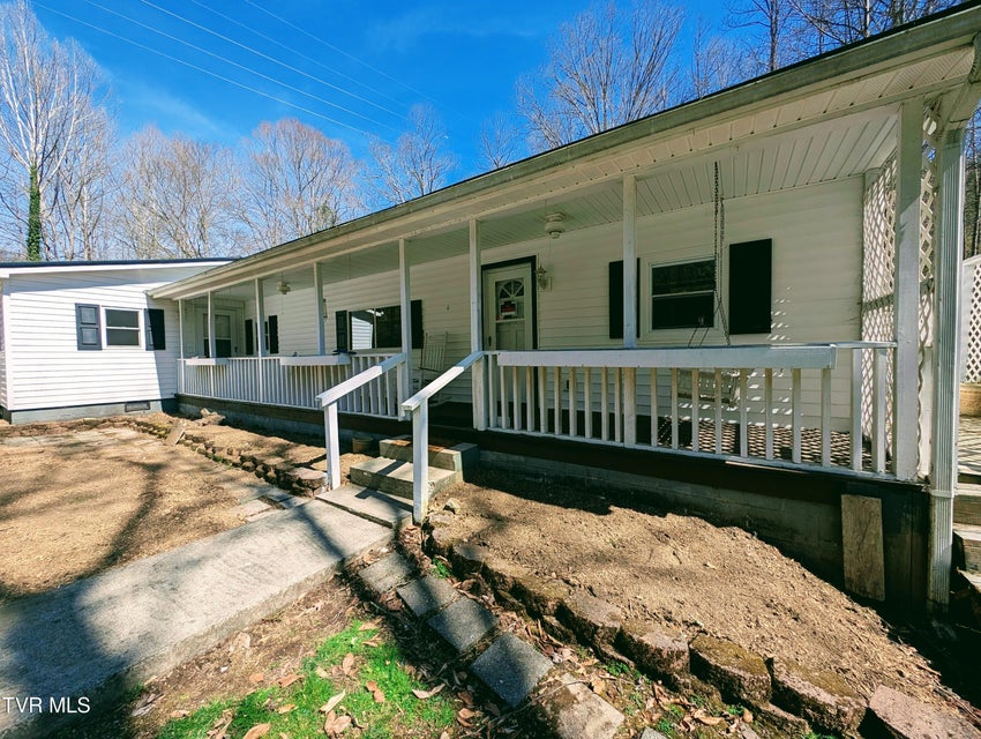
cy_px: 370
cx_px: 490
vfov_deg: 94.6
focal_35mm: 12
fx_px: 341
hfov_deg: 110.5
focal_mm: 2.23
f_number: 1.95
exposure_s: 1/2004
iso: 38
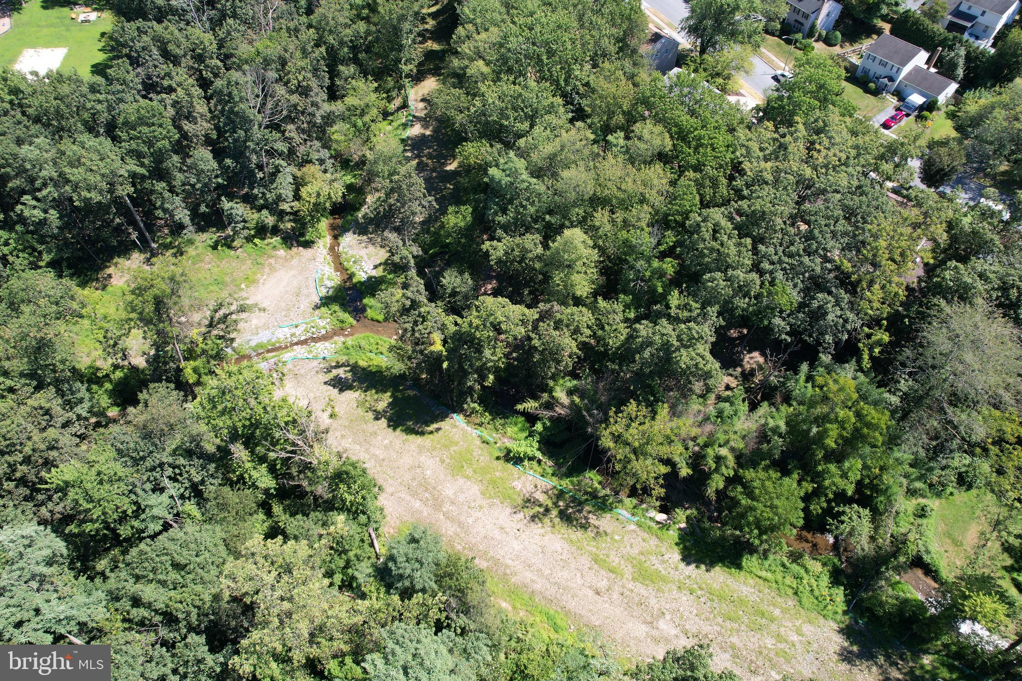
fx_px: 624
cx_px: 511
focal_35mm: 22
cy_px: 340
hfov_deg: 78.6
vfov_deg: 57.2
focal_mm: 8.38
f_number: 2.8
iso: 110
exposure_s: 1/640
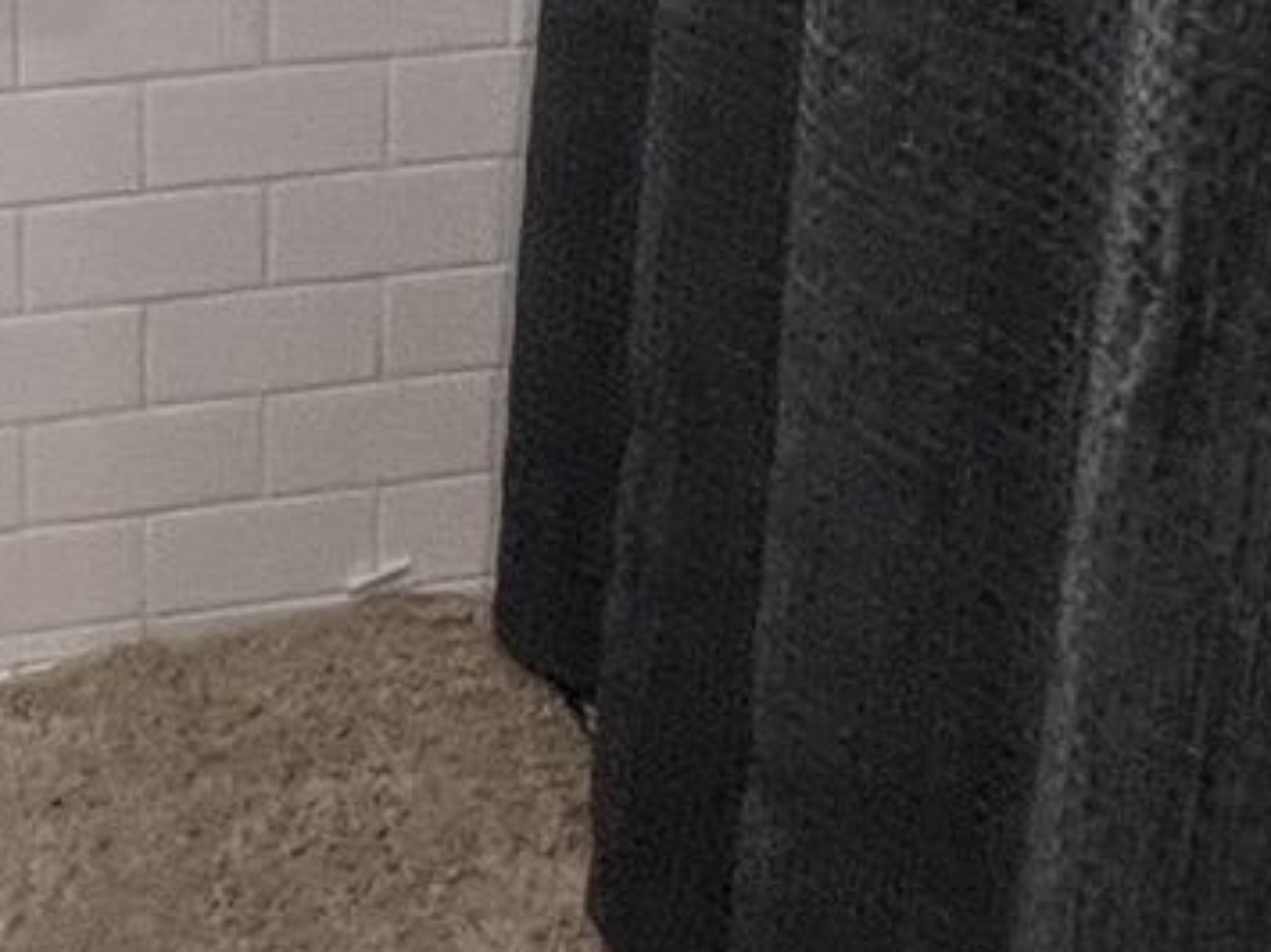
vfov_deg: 17.2
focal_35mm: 75
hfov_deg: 25.9
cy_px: -573
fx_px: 2753
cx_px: 462
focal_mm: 1.57
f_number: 1.8
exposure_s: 1/60
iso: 200
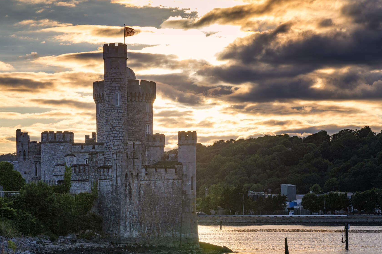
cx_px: 190
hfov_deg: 18.3
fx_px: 1188
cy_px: 130
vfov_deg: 12.2
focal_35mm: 112
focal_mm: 105
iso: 200
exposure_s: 1/320
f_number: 16
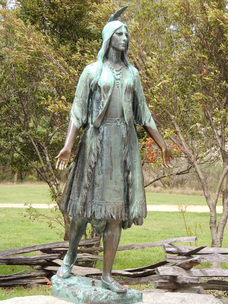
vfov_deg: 14.6
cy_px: 152
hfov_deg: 11.0
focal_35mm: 135
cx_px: 114
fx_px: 1186
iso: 100
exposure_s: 1/250
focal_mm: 24
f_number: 4.3
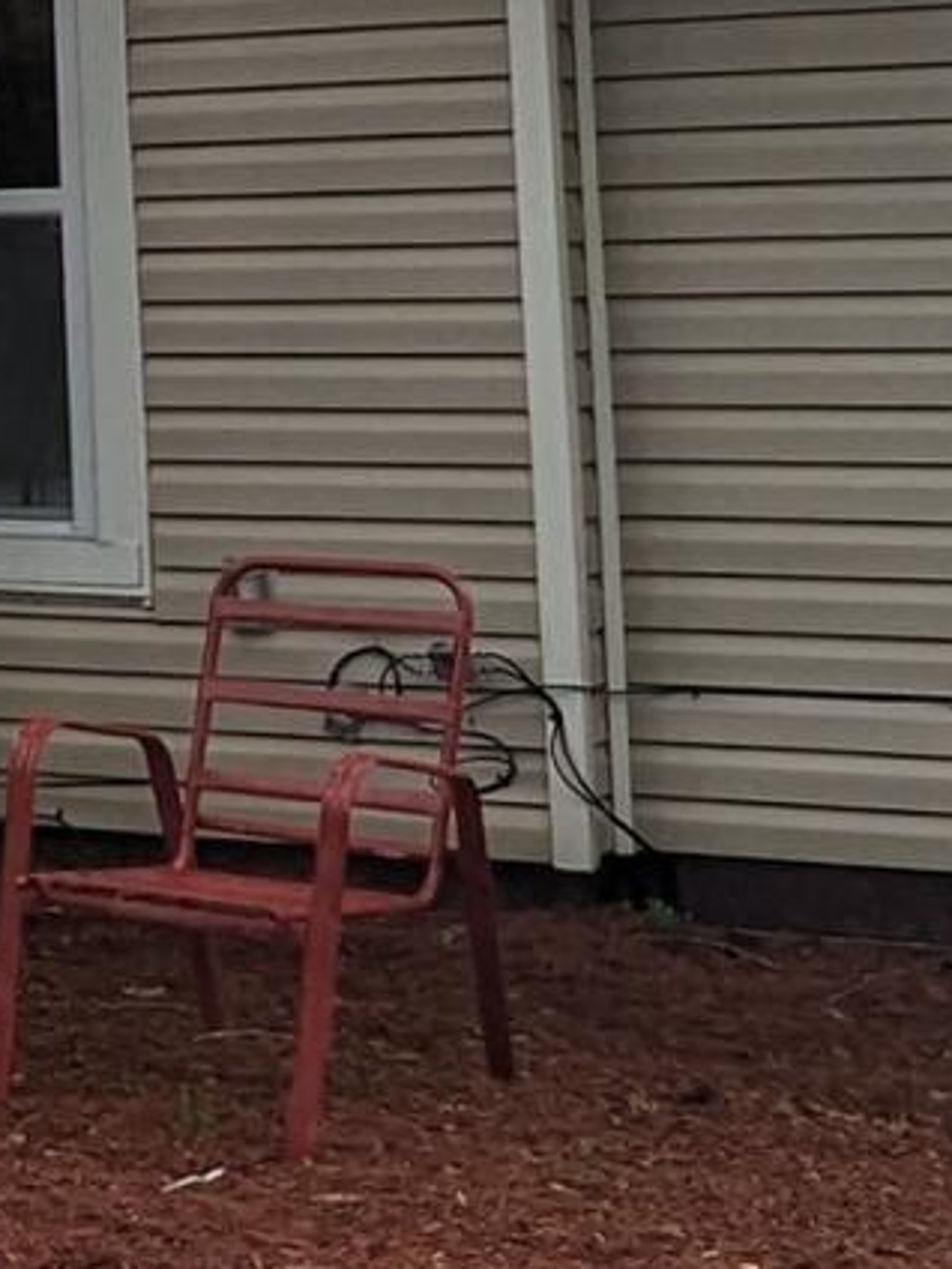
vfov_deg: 20.3
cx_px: -868
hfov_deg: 13.9
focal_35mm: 92
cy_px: -153
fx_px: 3374
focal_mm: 1.95
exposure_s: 1/1319
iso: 47
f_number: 2.2
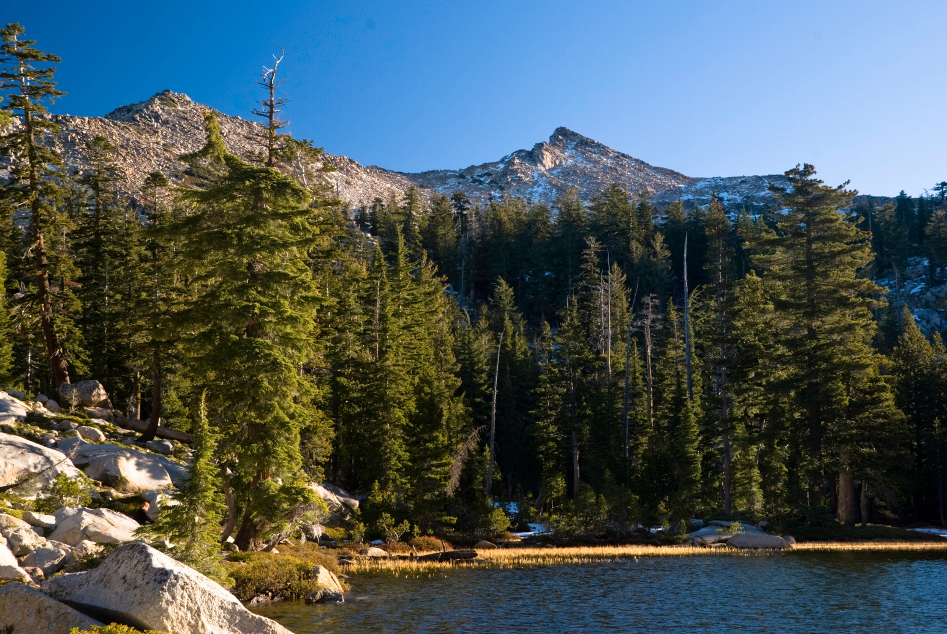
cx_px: 476
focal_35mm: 49
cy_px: 323
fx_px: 1278
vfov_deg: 27.9
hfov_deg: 40.7
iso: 100
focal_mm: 31
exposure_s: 1/15
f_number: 11
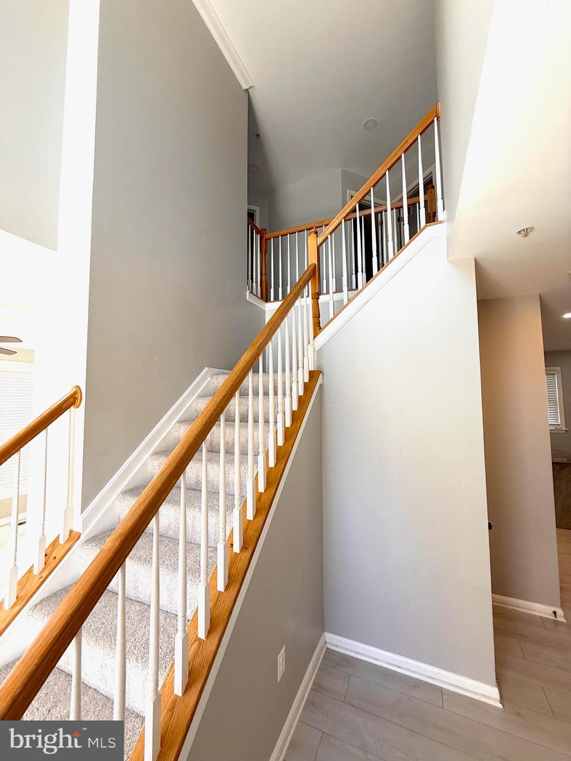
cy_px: 380
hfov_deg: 85.7
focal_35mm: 14
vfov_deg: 102.1
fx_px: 308
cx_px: 286
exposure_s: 1/120
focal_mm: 2.22
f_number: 2.2
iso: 100
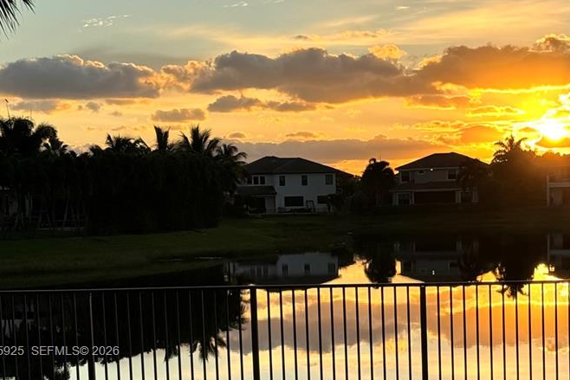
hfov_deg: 22.3
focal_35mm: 91
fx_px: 1441
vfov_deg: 14.8
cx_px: 349
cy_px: 352
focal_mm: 6.76
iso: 64
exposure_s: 1/2833
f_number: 1.78
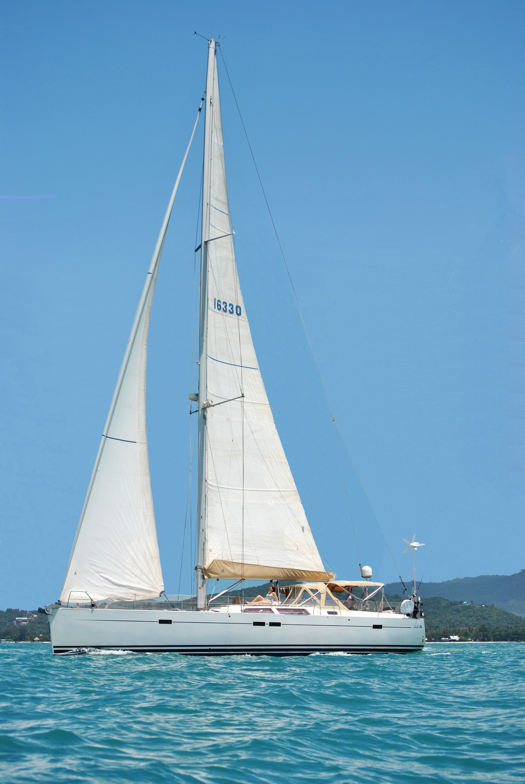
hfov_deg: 16.6
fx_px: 1799
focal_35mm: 82
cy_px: 392
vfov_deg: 24.6
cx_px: 262
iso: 100
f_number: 8
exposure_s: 1/640
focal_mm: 55
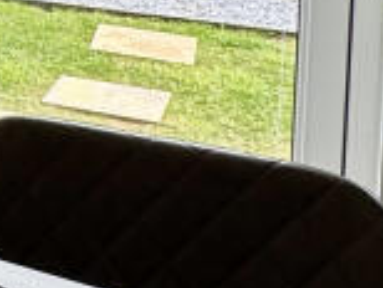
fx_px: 1031
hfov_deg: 15.6
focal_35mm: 93
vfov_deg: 14.4
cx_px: -435
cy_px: -196
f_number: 2.2
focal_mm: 2.22
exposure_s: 1/284
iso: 40
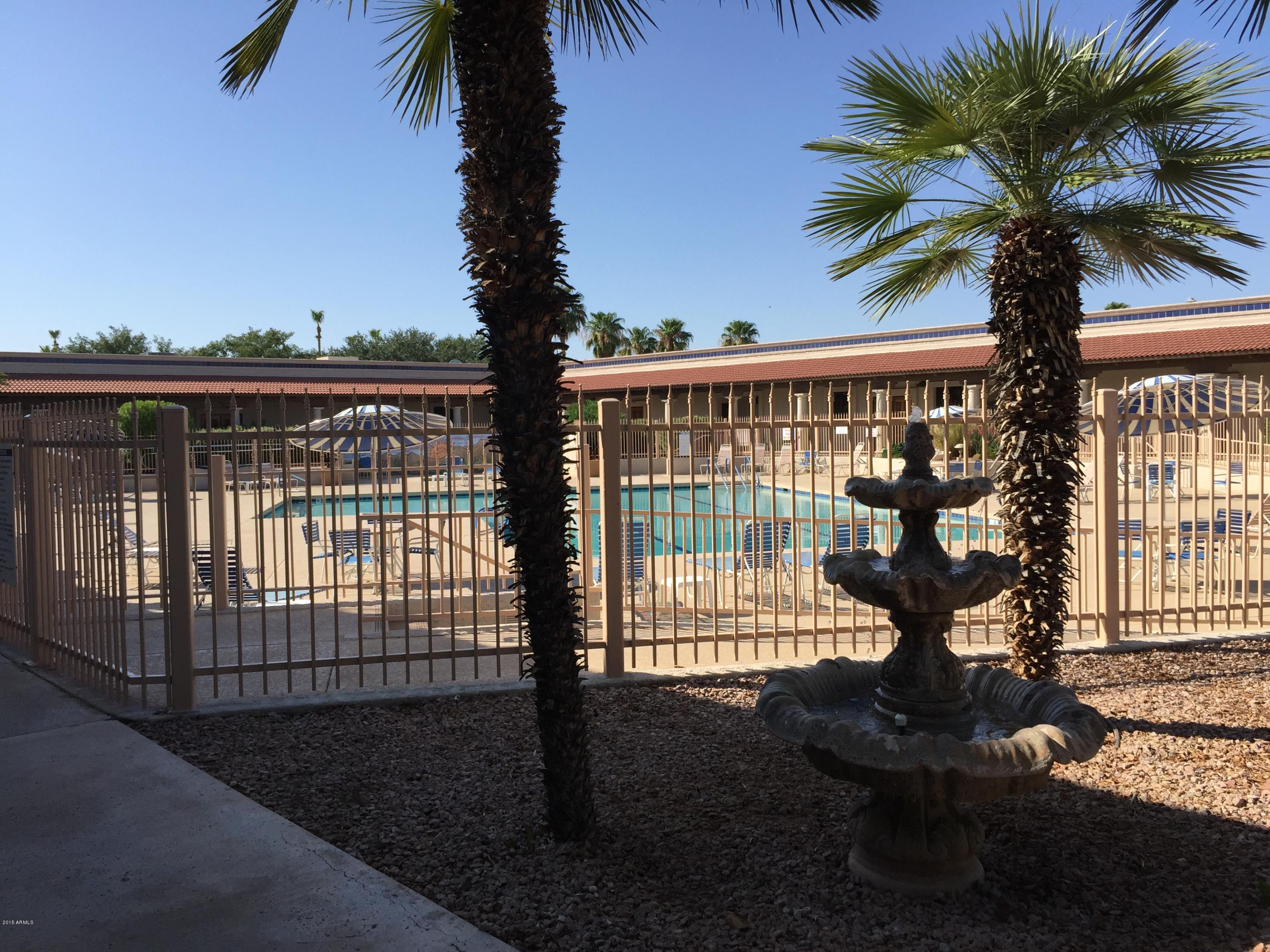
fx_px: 1064
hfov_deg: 61.7
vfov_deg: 48.2
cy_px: 476
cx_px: 635
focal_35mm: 29
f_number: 2.2
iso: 32
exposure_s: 1/1799
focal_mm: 4.15
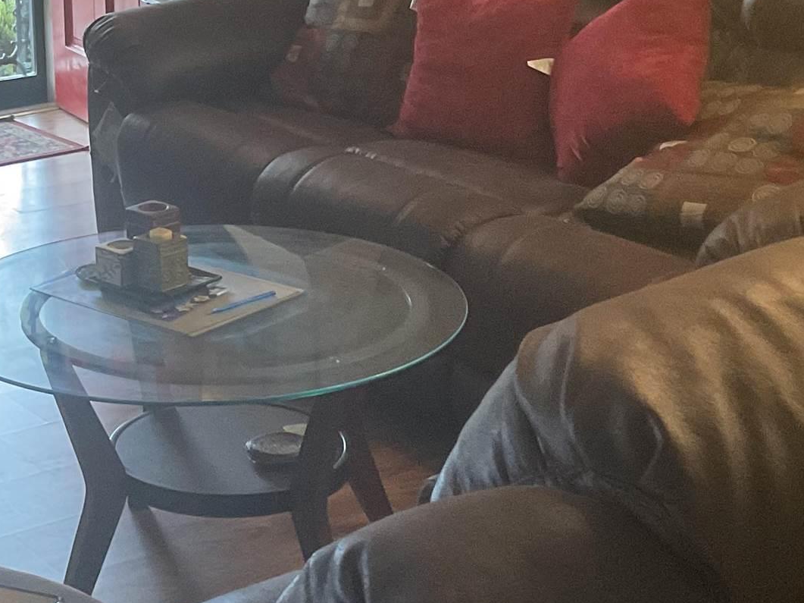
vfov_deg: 17.4
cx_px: 114
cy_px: 102
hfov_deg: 22.8
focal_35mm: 84
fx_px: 1950
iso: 250
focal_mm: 3
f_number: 1.8
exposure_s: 1/60
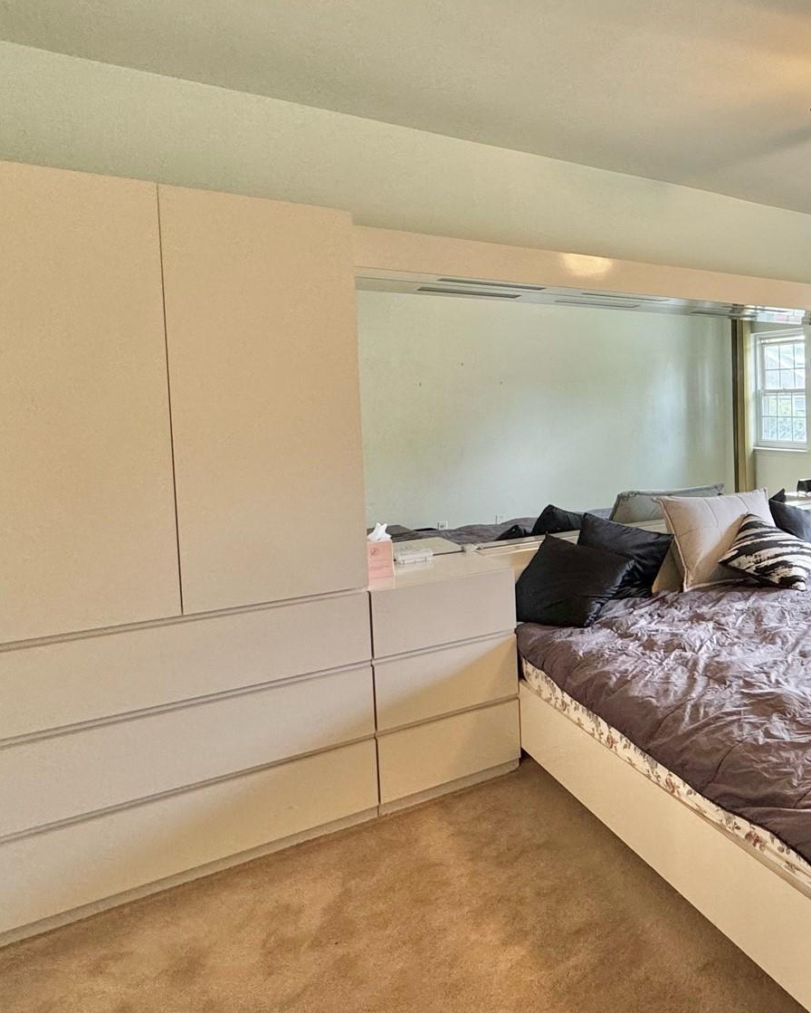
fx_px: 750
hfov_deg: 46.6
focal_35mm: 25
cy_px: 441
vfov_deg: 67.8
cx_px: 826
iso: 200
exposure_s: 1/60
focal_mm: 2.22
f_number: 2.2
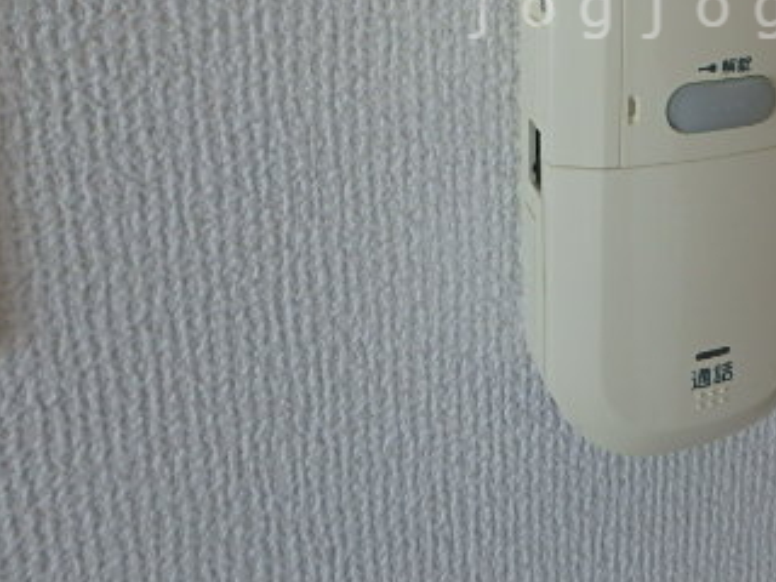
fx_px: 942
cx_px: 633
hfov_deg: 42.6
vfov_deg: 31.9
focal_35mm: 42
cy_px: 10
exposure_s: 1/60
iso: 160
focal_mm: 3.7
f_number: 3.5
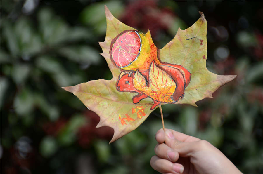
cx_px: 132
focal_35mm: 300
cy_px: 87
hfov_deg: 6.9
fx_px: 2187
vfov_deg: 4.6
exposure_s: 1/640
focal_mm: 200
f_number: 5.6
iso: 200
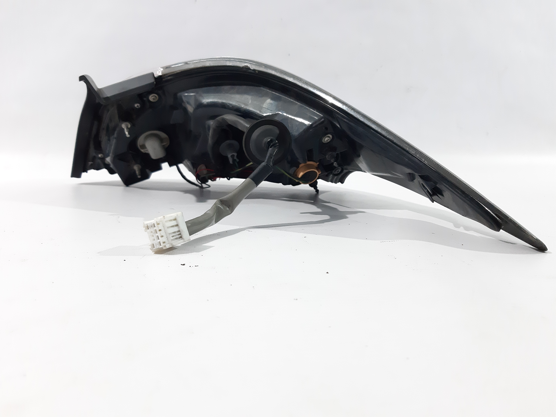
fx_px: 434
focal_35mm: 27
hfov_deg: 65.3
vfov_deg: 51.4
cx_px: 278
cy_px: 208
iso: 320
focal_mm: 3.93
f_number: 1.7
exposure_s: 1/50
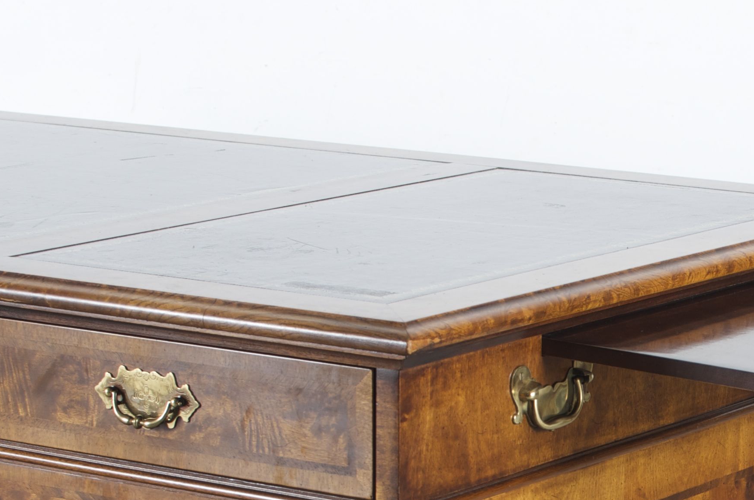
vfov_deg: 9.1
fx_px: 3102
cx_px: 654
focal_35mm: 148
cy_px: 553
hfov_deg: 13.8
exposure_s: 1/125
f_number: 5.6
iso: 100
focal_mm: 35
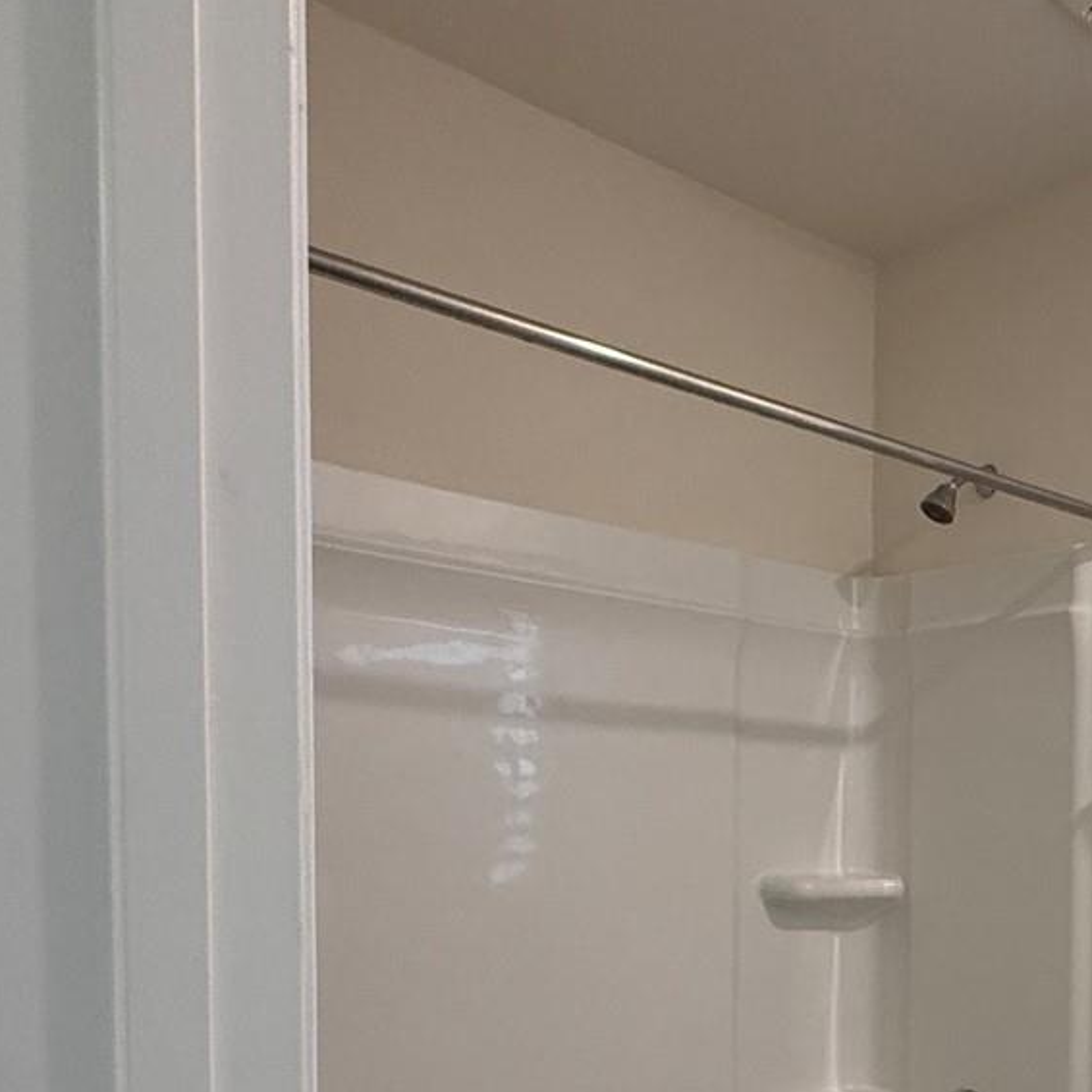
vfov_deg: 44.6
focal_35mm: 35
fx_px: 1249
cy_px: 891
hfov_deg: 40.4
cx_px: 1131
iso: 400
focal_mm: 2.22
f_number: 2.2
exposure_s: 1/120
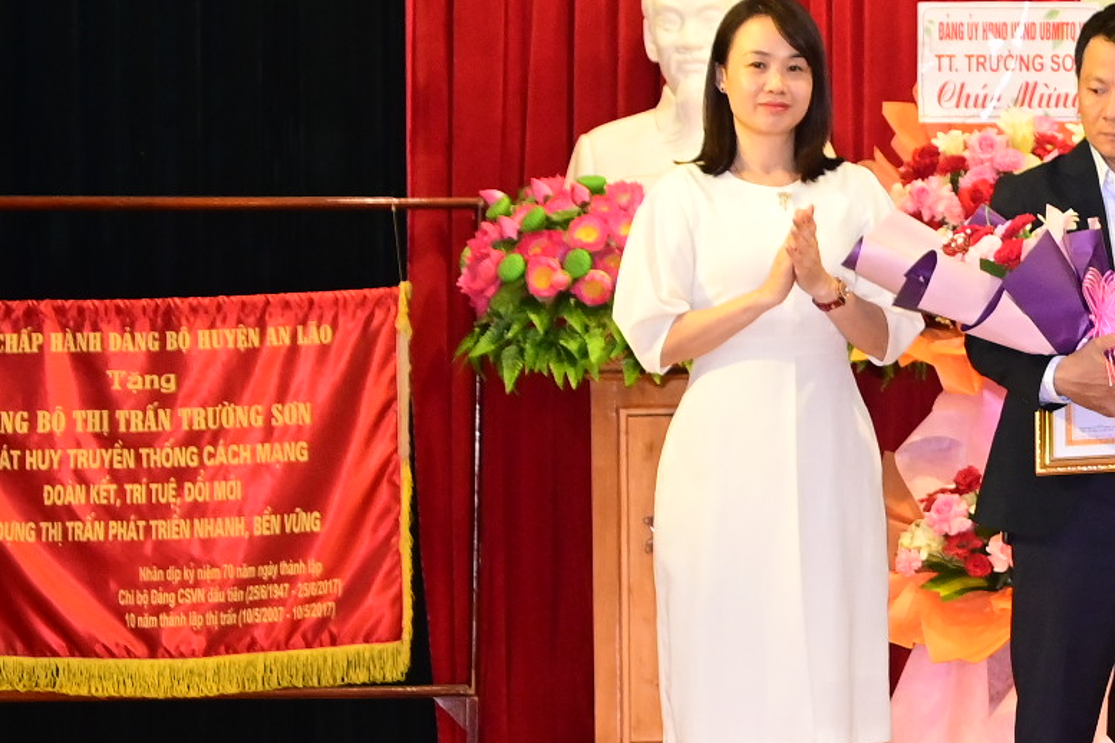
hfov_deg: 13.1
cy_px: 301
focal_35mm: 152
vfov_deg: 9.0
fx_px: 4707
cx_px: 1396
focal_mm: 40
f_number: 5.6
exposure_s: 1/200
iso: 2500
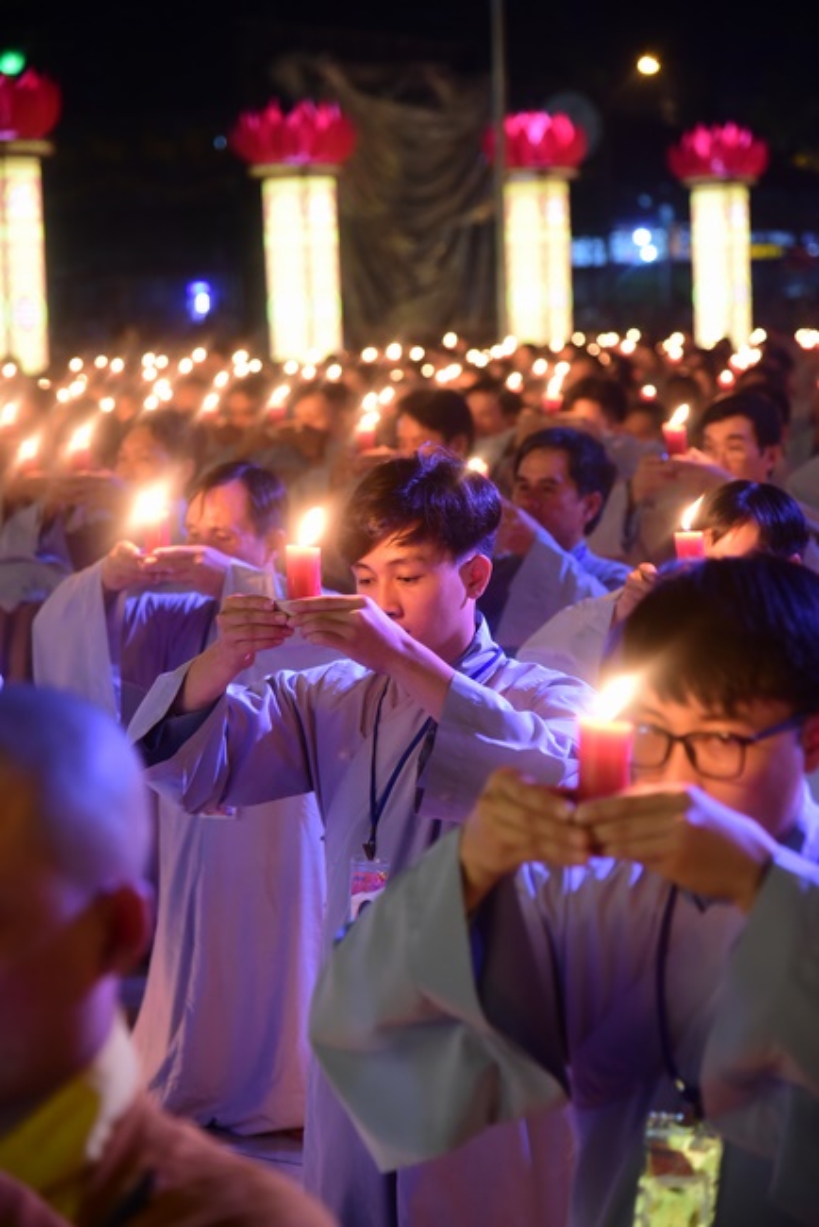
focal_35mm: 85
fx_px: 2897
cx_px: 410
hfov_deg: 16.1
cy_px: 614
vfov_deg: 23.9
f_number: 4
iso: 2500
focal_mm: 85
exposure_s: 1/25
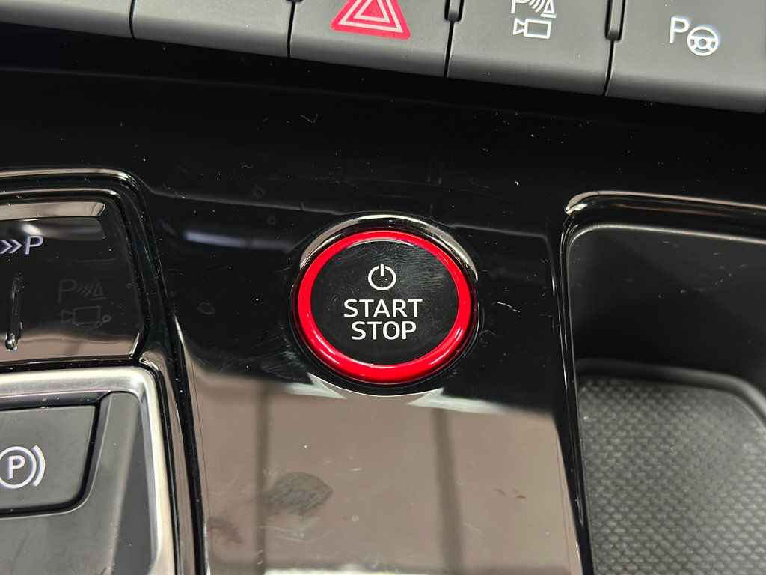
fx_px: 1062
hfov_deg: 39.7
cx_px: 383
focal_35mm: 48
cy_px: 288
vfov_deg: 30.3
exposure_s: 1/30
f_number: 1.78
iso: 800
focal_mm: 6.86
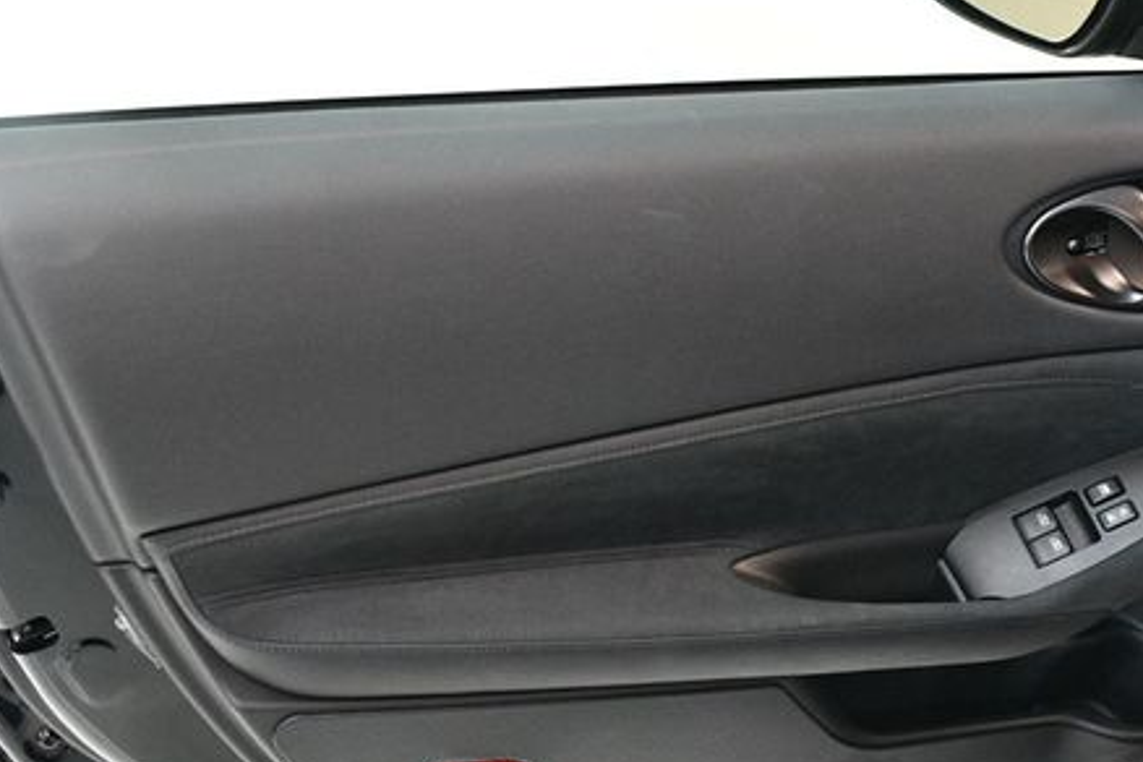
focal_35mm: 57
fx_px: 1810
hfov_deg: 34.9
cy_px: 436
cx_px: 694
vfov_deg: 23.8
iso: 3200
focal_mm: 26
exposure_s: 1/80
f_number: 3.8
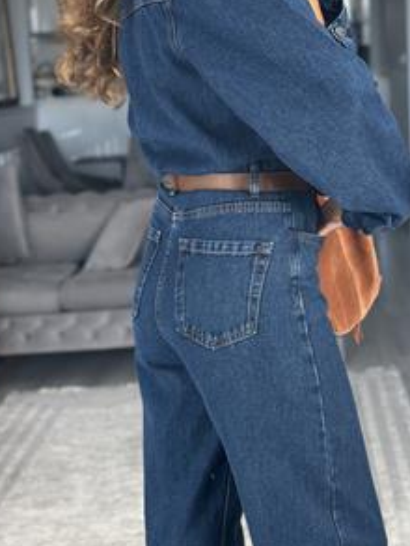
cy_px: 162
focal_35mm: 83
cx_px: 242
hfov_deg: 17.8
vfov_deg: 23.4
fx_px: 1310
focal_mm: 6.86
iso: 125
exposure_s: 1/172
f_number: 1.78
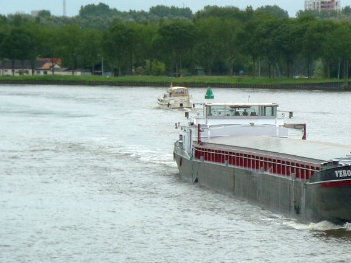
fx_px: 3780
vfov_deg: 4.0
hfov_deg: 5.3
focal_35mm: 373
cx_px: 221
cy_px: 63
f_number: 4.6
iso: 80
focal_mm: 34.4
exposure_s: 1/320
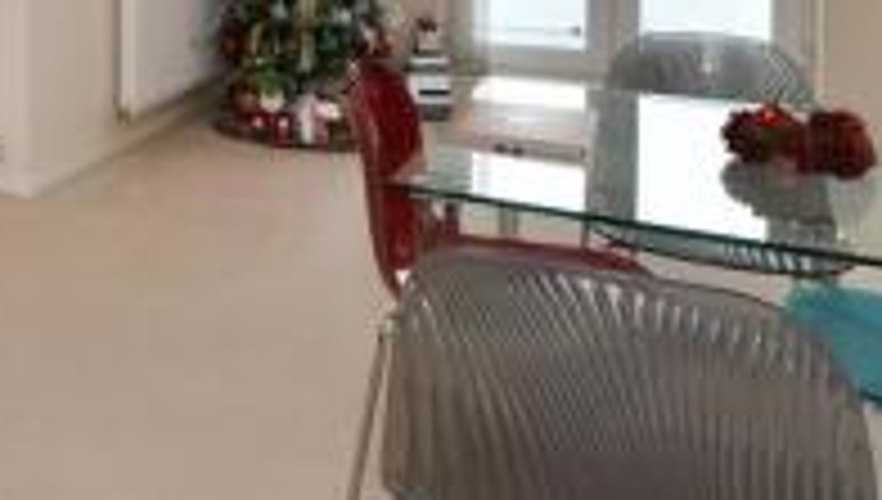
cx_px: 29
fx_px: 890
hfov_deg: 45.7
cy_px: -97
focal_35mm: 38
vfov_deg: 27.6
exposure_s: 1/8
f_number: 8
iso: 200
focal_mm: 10
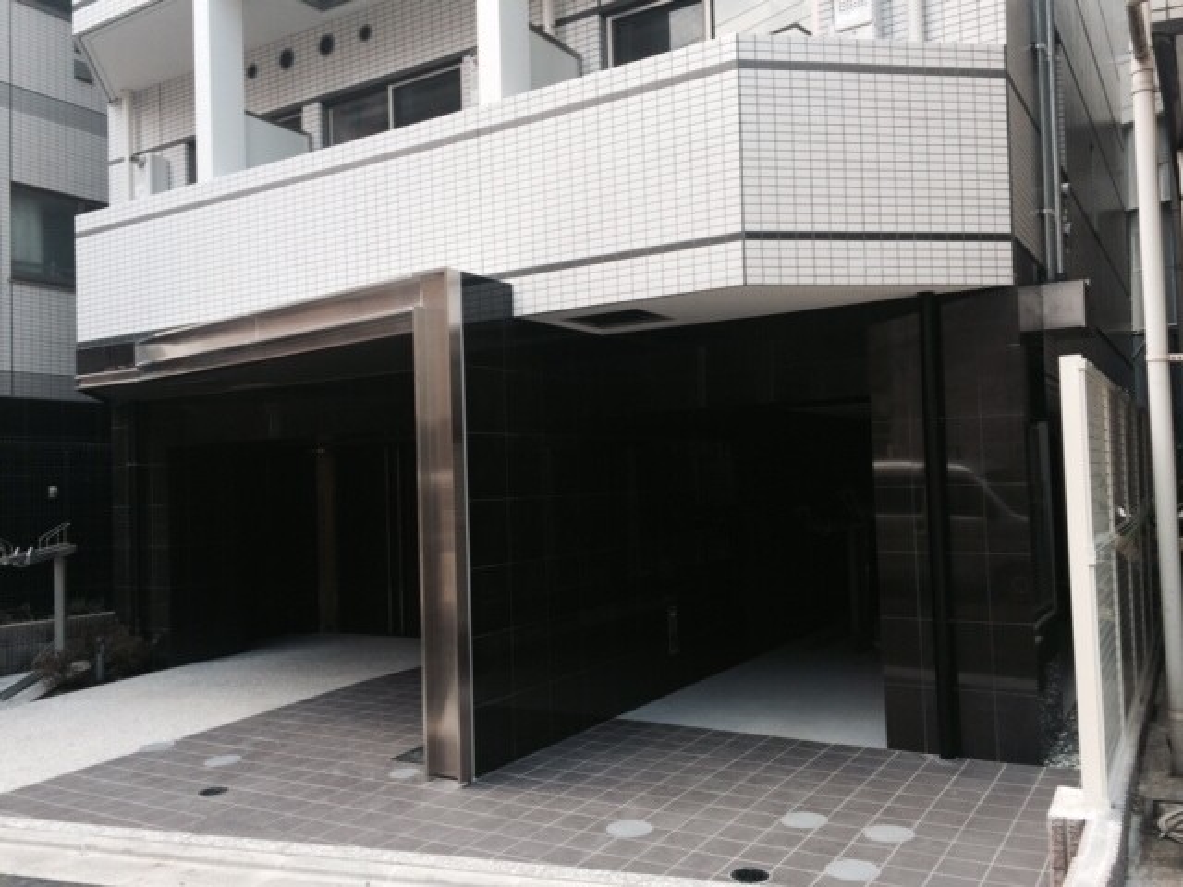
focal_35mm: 30
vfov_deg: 46.8
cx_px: 592
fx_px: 1025
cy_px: 444
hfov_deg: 60.0
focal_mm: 4.12
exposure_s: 1/156
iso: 32
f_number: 2.2
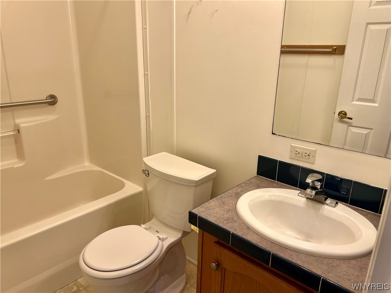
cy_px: 146
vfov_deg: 53.1
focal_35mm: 26
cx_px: 196
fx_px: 294
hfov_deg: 67.3
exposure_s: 1/120
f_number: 1.5
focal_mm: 5.7
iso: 80
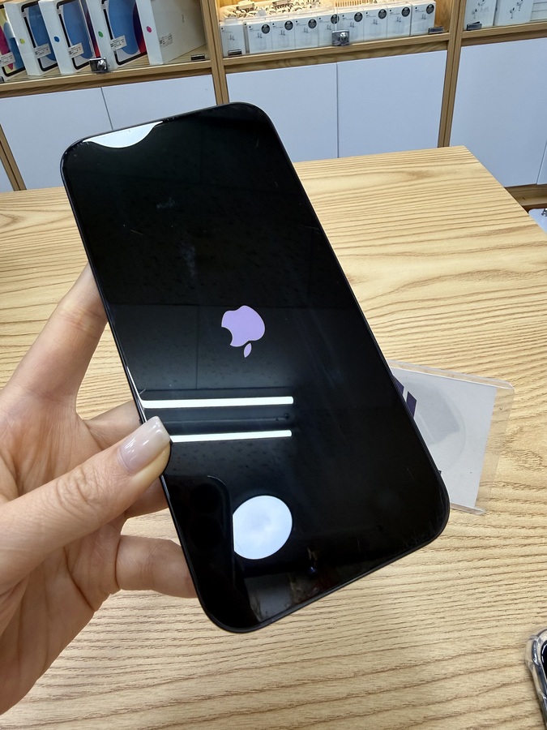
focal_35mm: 24
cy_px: 365
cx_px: 274
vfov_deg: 71.6
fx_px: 506
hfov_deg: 56.8
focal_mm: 2.22
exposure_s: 1/120
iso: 160
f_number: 2.2
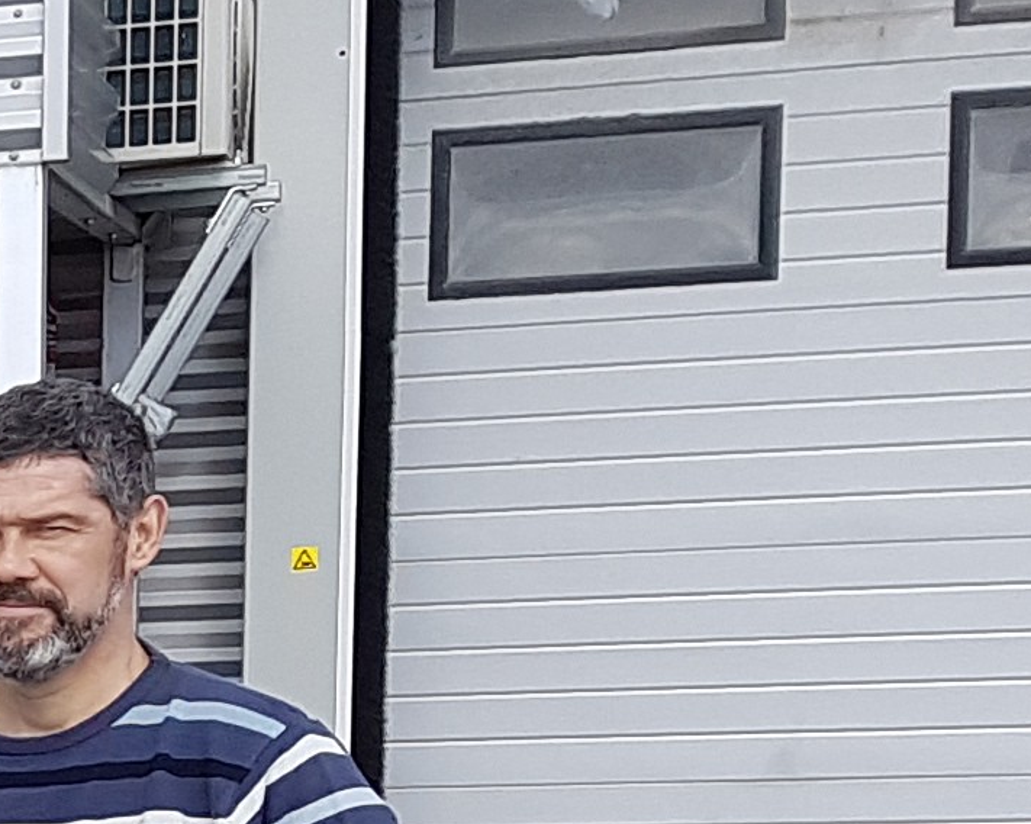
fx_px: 4392
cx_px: -1829
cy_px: 1375
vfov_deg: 10.2
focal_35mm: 144
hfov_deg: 10.5
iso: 40
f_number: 1.7
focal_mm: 4.2
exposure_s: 1/904
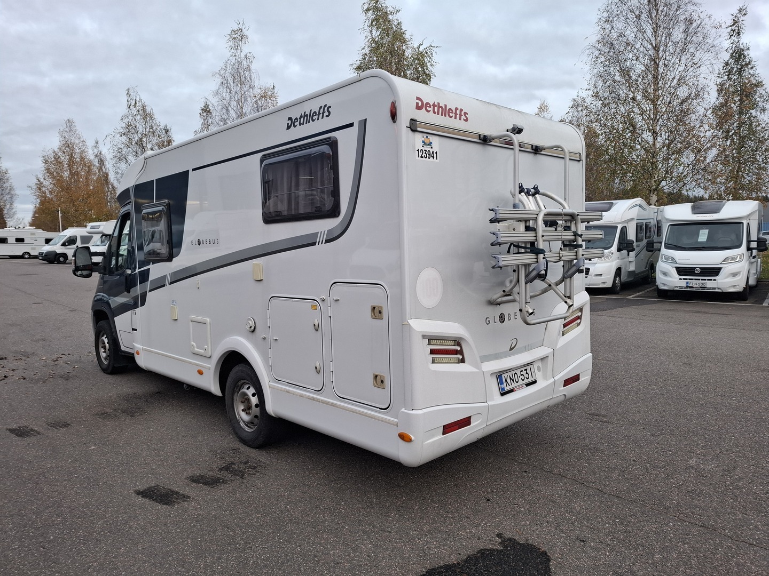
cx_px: 384
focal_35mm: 23
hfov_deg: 73.9
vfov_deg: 58.9
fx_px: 511
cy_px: 288
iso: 64
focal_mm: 5.54
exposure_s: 1/100
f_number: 1.8
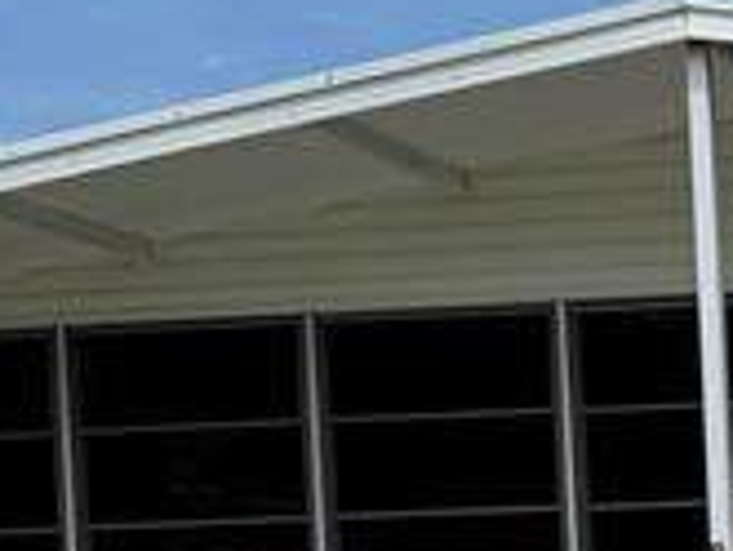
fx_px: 3157
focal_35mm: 149
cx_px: 1226
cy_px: 866
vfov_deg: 9.6
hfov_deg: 12.3
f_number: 1.78
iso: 80
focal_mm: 6.76
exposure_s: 1/7353
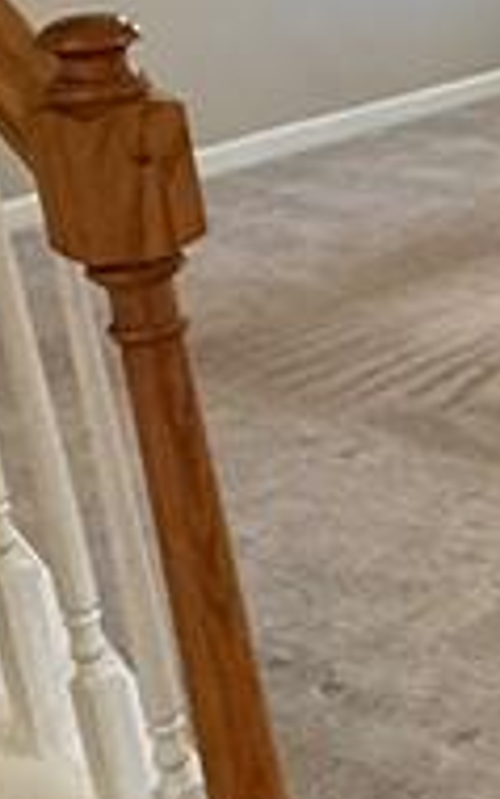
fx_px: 1742
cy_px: 189
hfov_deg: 13.0
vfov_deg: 25.5
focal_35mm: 80
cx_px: 1147
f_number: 2.2
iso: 320
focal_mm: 2.22
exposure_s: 1/60
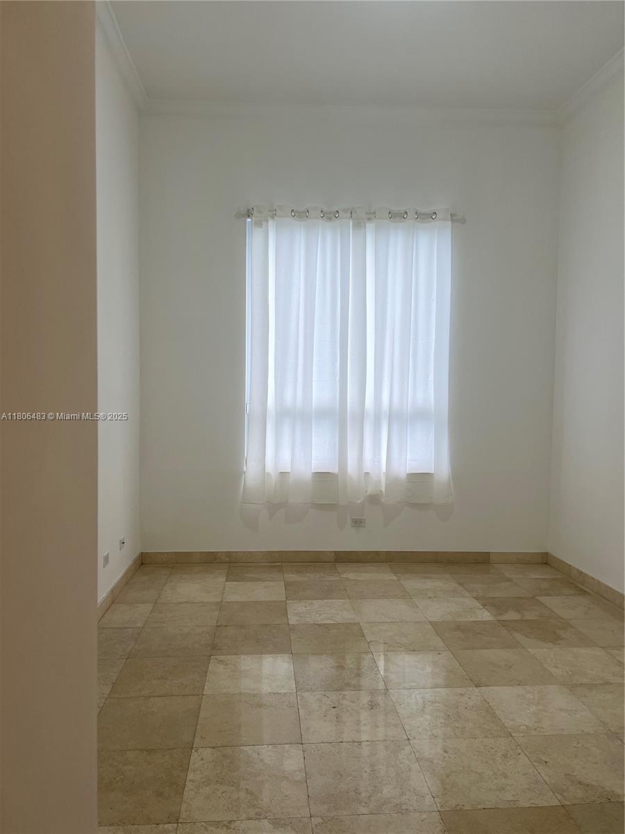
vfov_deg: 67.3
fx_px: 626
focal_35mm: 26
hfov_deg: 53.1
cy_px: 417
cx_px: 312
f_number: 1.5
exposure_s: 1/120
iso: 32
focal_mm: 5.7
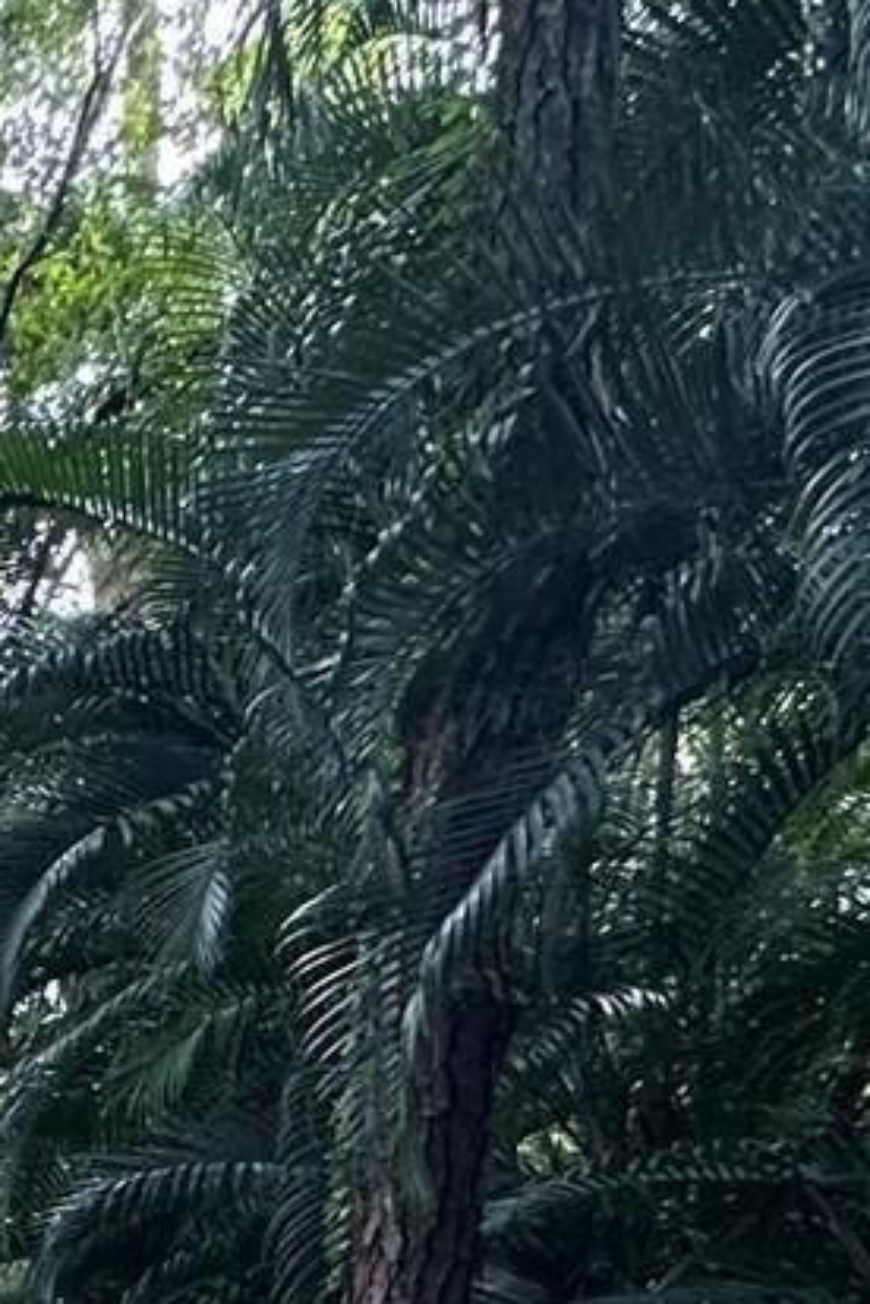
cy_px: 1792
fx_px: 2610
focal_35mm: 72
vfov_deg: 23.9
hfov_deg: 13.4
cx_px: -1273
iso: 125
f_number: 2.2
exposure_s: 1/99
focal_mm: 2.22
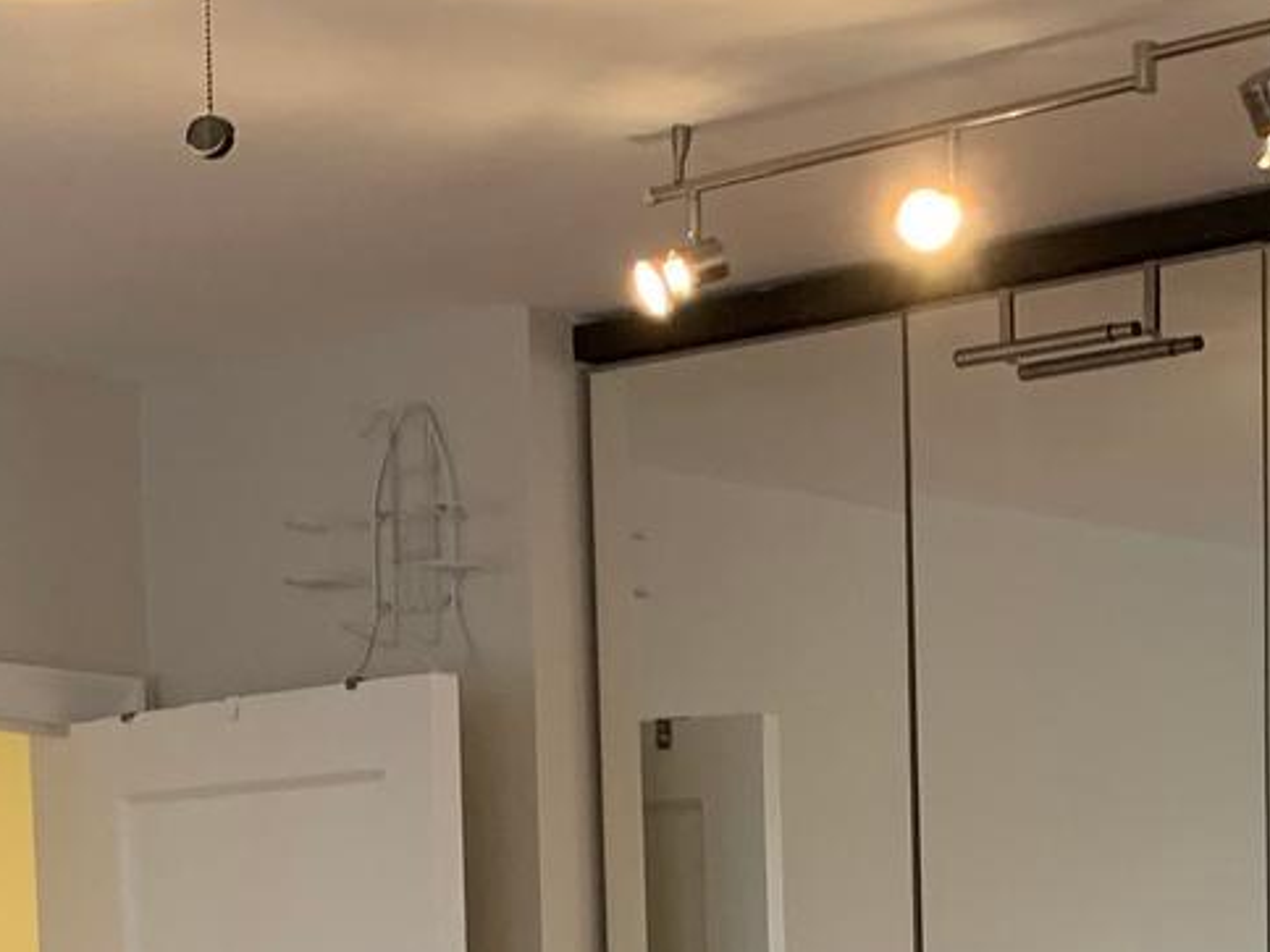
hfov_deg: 17.5
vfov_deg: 12.4
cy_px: 1697
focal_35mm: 110
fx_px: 4036
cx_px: 1204
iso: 100
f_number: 1.8
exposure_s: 1/60
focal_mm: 4.25
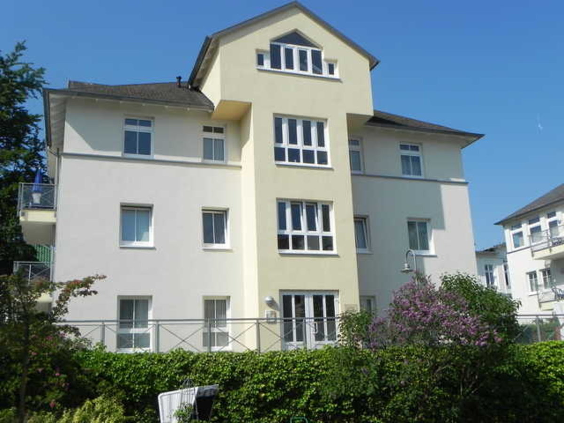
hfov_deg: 50.1
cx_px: 282
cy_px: 212
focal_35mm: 37
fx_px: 603
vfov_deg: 38.7
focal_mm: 6.6
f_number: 8
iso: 224
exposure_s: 1/668
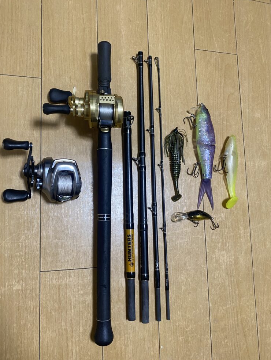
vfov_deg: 65.3
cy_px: 184
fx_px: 282
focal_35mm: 27
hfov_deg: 51.4
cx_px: 132
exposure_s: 1/60
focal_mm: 4.25
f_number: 1.8
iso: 125
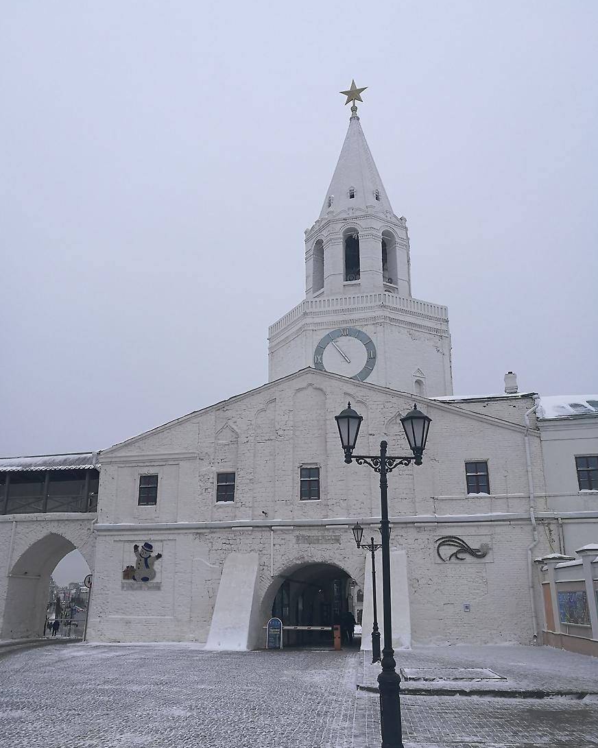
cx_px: 298
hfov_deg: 50.0
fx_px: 642
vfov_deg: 60.4
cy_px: 398
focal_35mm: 29
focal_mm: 4.5
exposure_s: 1/174
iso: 50
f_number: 2.2
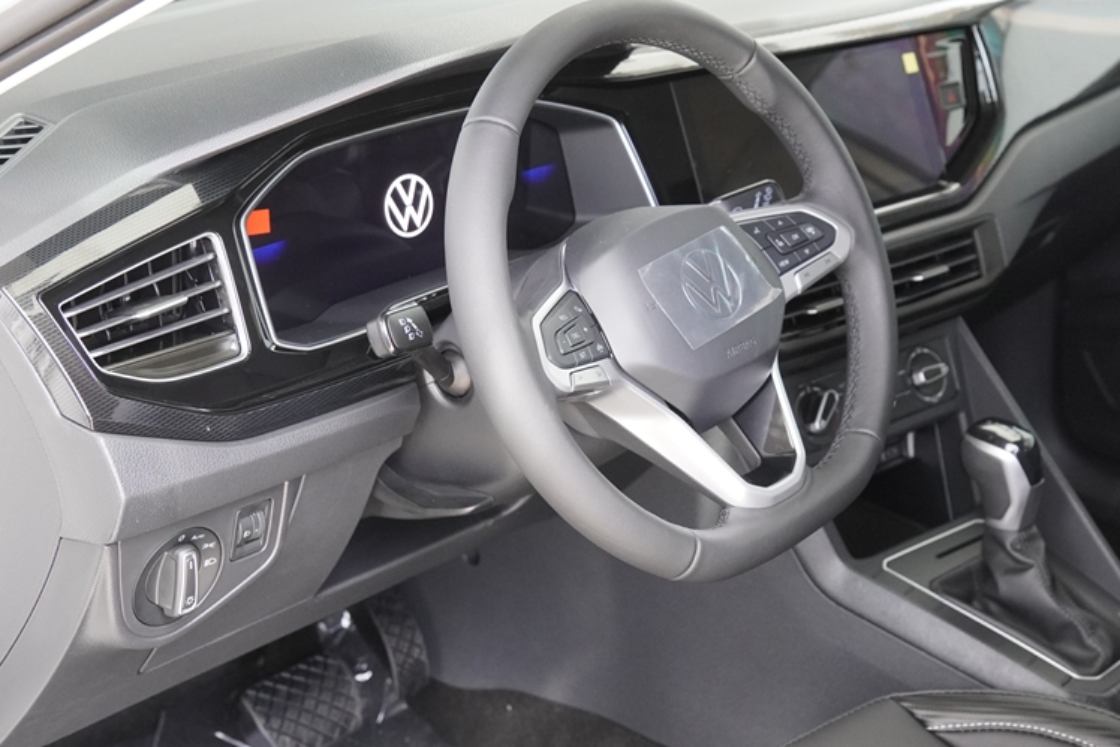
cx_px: 758
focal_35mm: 64
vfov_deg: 21.3
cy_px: 320
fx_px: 1982
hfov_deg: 31.3
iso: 1600
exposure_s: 1/160
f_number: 4
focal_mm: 31
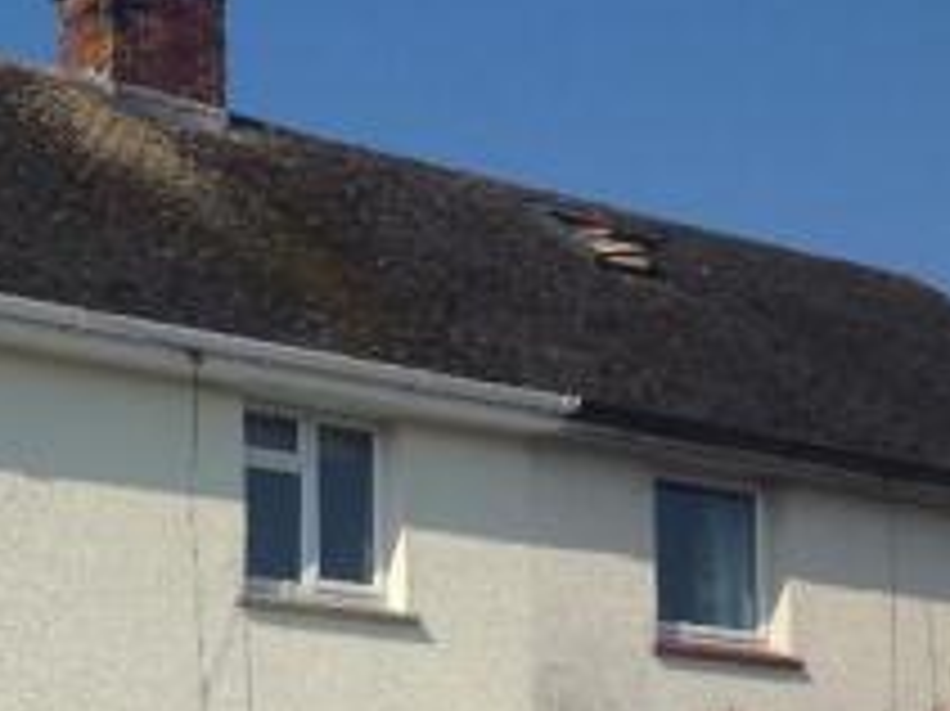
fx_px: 2496
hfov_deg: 20.1
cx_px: -218
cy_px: 884
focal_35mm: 91
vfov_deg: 15.5
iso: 50
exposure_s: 1/2463
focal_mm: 4.12
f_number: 2.4
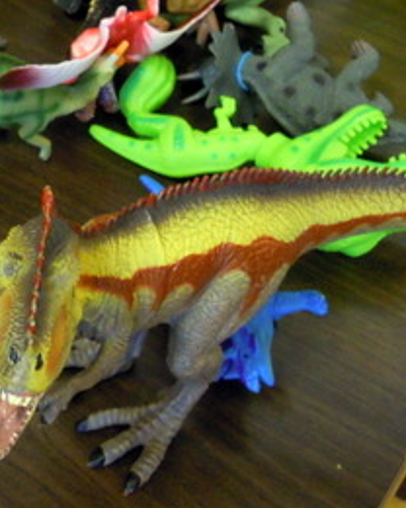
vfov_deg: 22.4
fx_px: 1262
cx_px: -100
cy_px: 86
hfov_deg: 17.3
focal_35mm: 84
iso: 400
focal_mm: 5
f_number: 2.7
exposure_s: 1/30
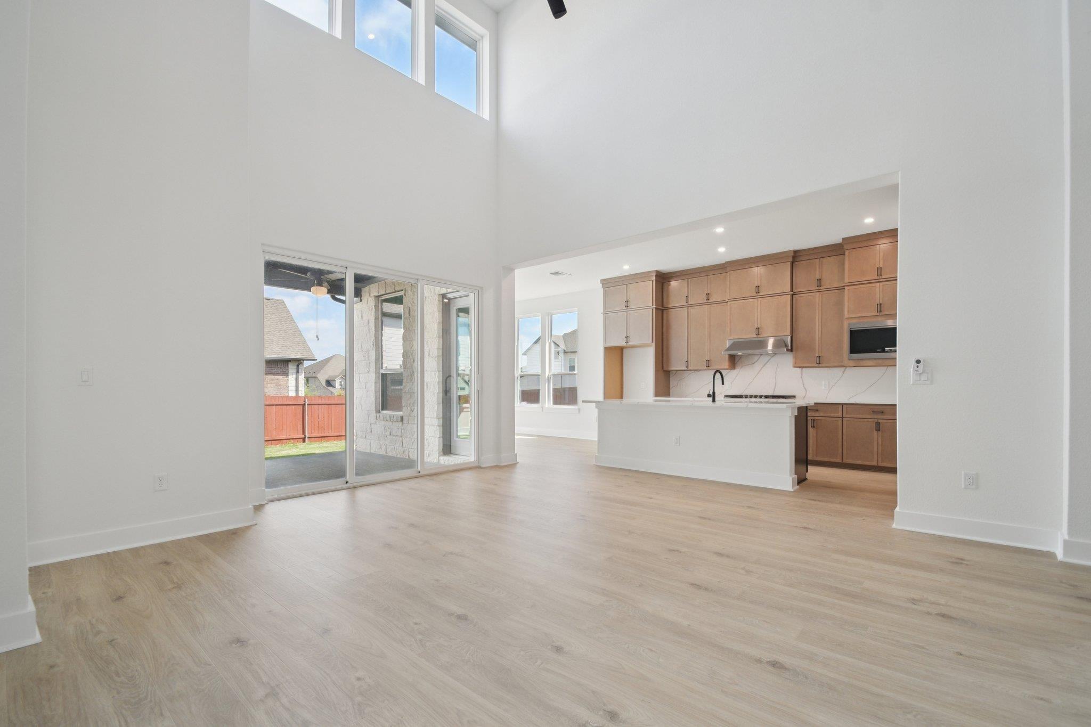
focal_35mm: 15
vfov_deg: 77.3
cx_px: 546
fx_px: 455
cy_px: 364
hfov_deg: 100.4
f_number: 8
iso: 400
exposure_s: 1/60
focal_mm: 10
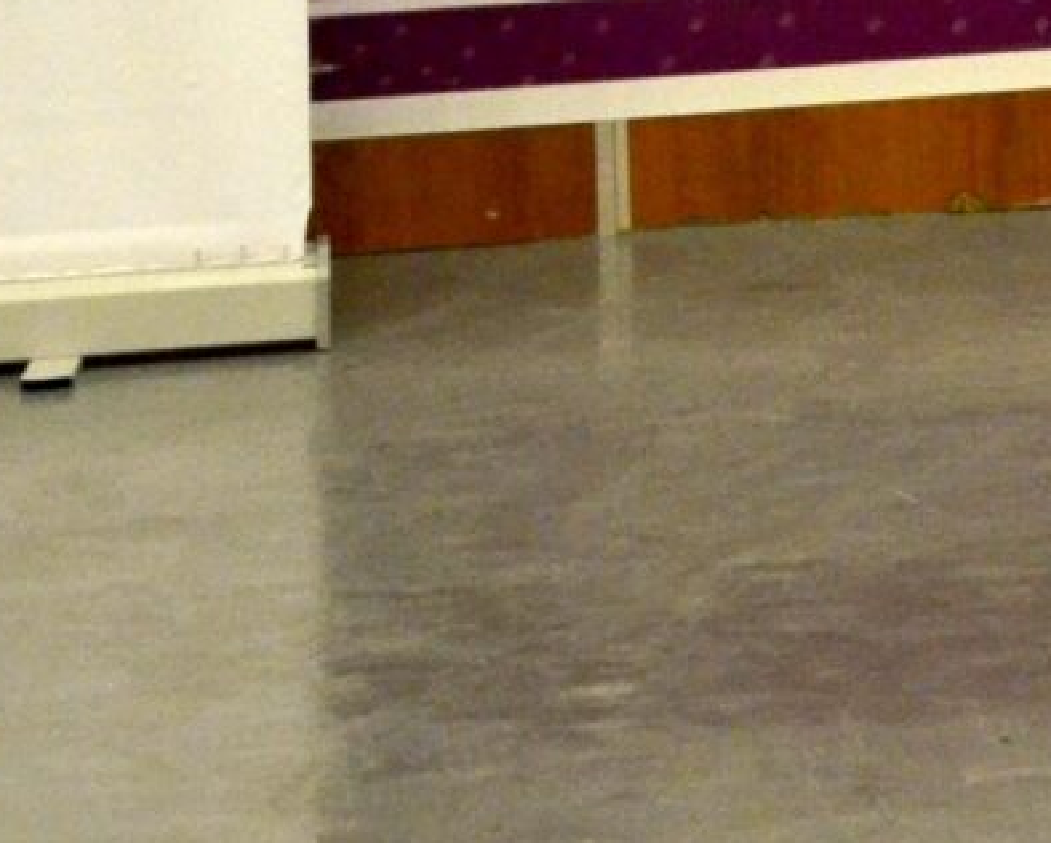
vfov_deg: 4.9
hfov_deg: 6.0
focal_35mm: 310
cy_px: -1152
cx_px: 2310
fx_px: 9652
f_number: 4.2
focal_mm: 34
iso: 1600
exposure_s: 1/20
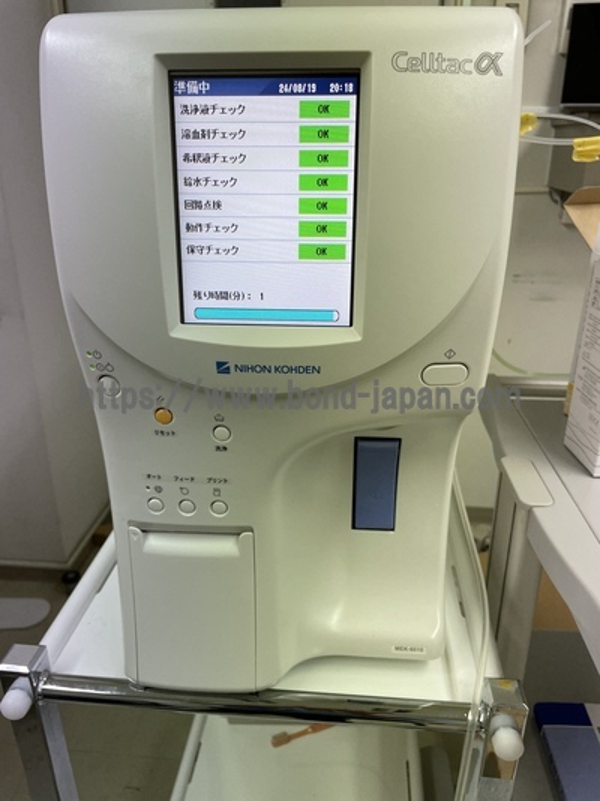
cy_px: 400
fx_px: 601
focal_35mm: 26
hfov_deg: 53.0
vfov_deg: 67.3
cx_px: 300
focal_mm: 4.2
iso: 40
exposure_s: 1/100
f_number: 1.6
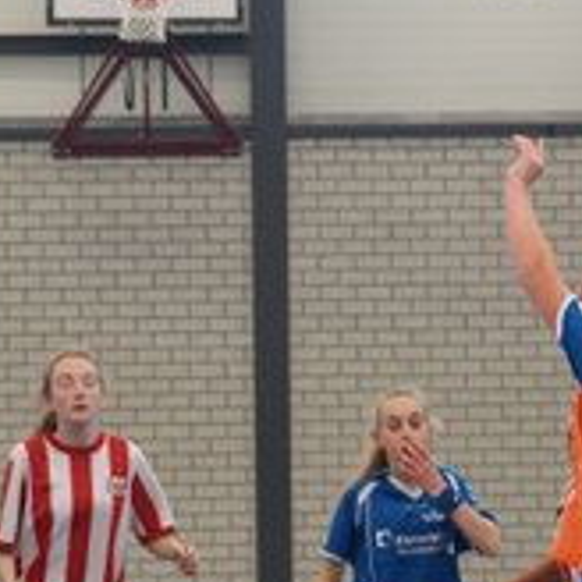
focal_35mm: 187
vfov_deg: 9.4
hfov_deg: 9.4
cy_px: 351
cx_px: 358
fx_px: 3557
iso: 1000
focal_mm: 50
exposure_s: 1/200
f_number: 3.2
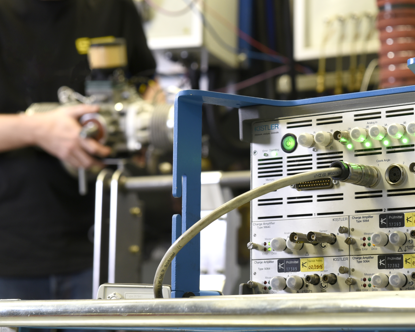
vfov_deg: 15.5
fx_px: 1216
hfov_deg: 19.3
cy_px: 114
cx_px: 279
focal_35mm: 99
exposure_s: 1/15
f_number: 5.6
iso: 800
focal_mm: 62
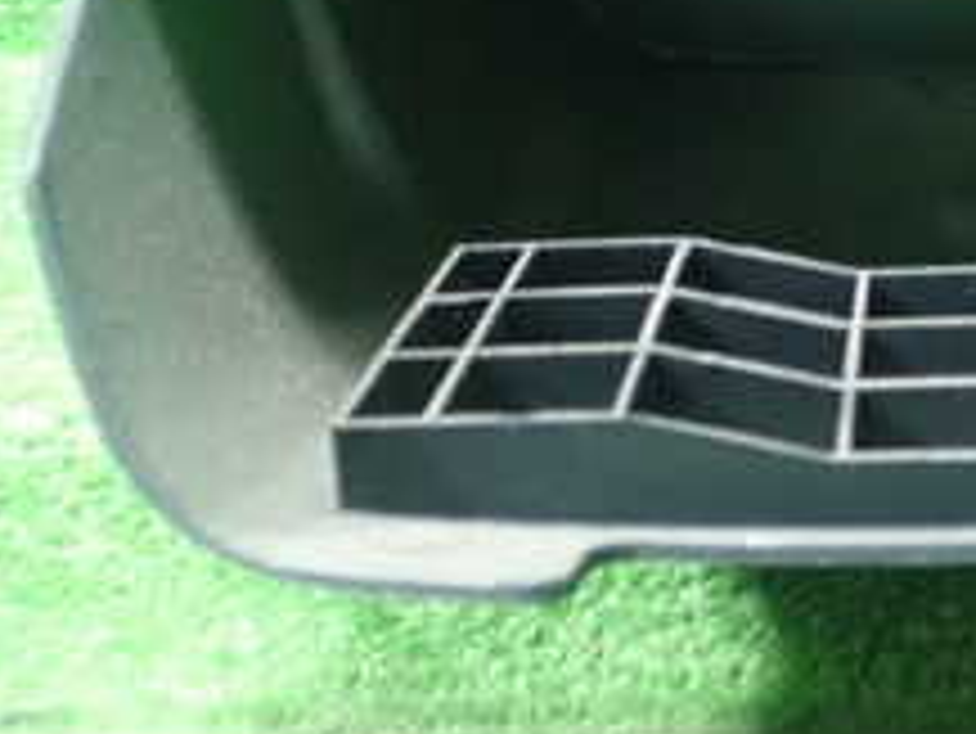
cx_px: 909
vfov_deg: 17.4
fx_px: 2341
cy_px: 9
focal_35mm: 83
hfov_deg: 22.9
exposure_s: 1/30
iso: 800
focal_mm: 5.5
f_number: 2.3
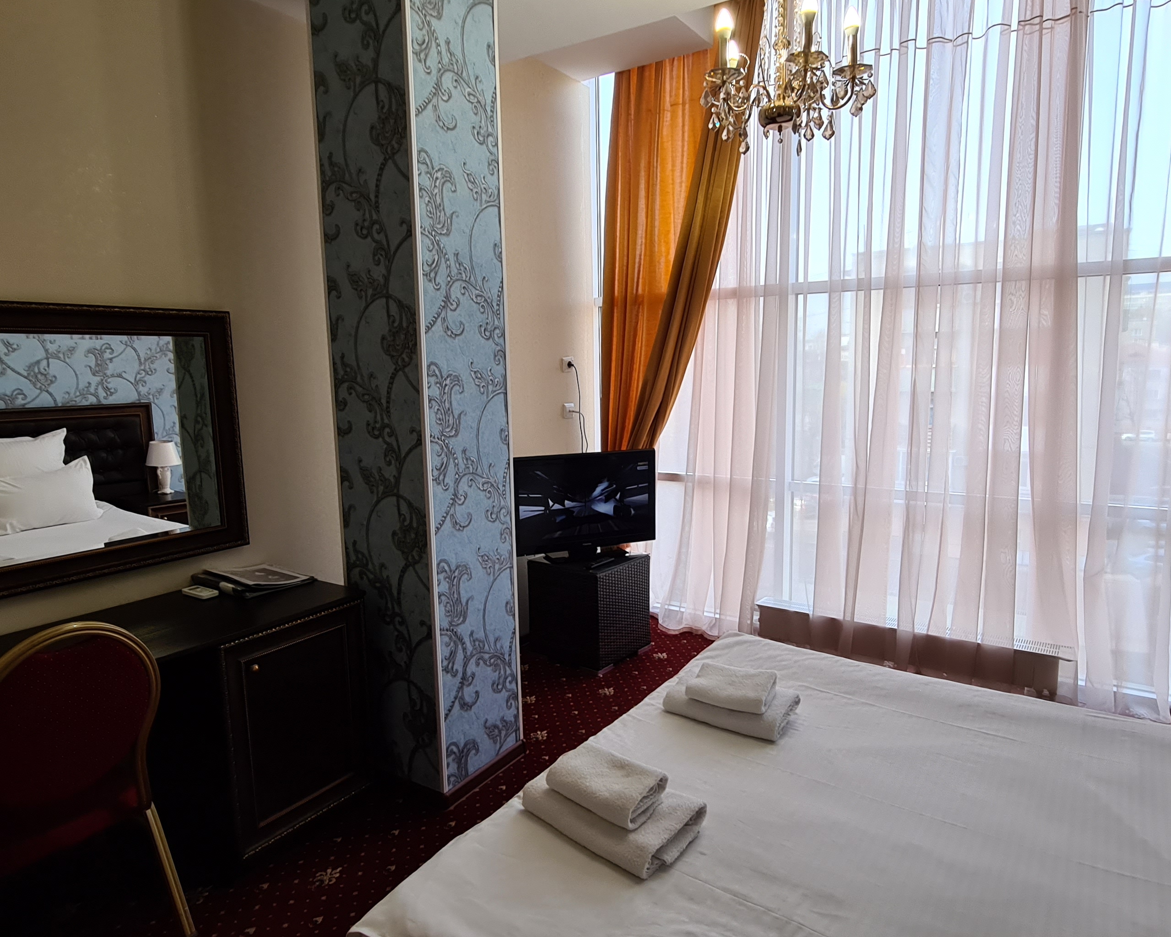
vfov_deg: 68.1
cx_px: 608
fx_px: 693
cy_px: 474
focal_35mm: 20
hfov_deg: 80.3
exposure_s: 1/50
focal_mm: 2.2
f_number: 2.2
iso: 64
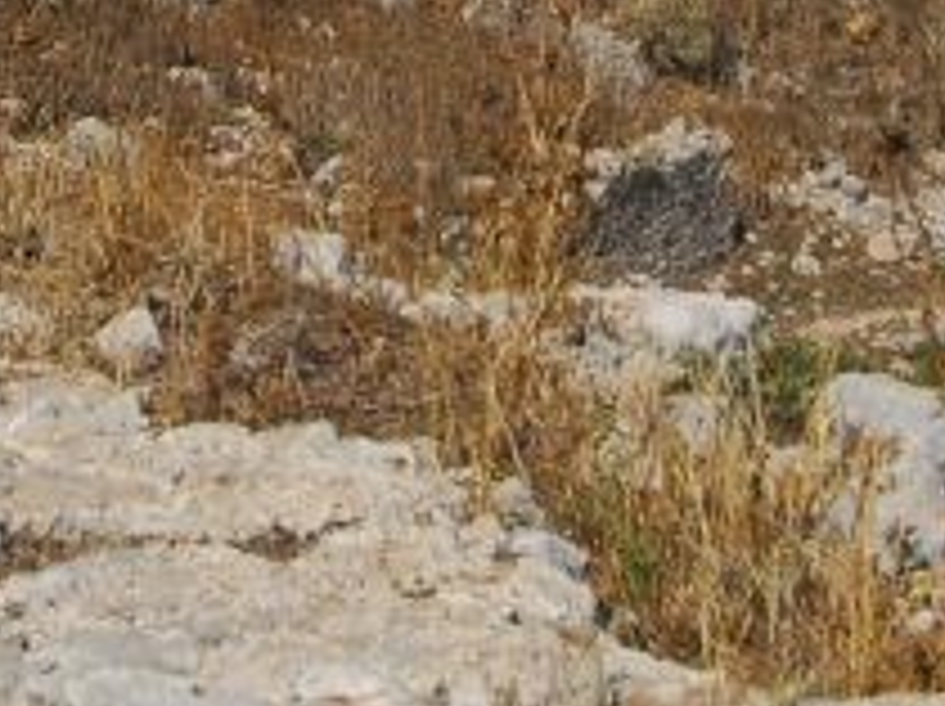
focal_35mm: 169
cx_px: 198
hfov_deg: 11.7
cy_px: -411
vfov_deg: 8.5
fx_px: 4608
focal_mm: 24
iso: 100
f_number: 6.3
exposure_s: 1/180
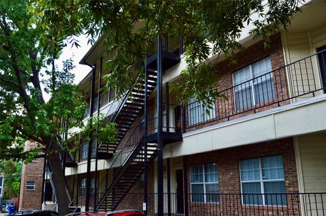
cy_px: 108
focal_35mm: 30
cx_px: 163
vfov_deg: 43.5
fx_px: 271
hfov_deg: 62.0
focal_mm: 20
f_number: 9
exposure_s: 1/160
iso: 400
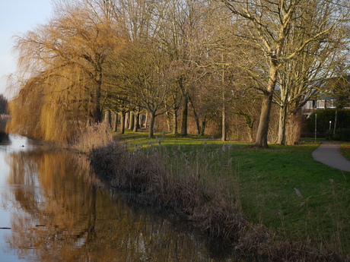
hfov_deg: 21.8
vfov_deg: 16.4
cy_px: 131
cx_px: 175
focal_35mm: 90
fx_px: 910
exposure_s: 1/250
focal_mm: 45
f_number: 4.5
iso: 160
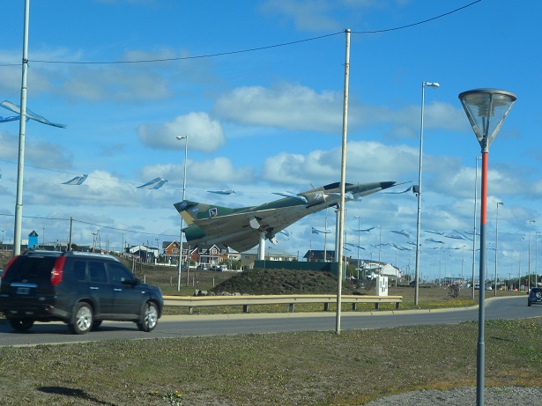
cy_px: 201
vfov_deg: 19.1
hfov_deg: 25.3
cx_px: 279
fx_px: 1205
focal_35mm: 77
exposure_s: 1/180
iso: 80
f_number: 9.8
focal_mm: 13.2
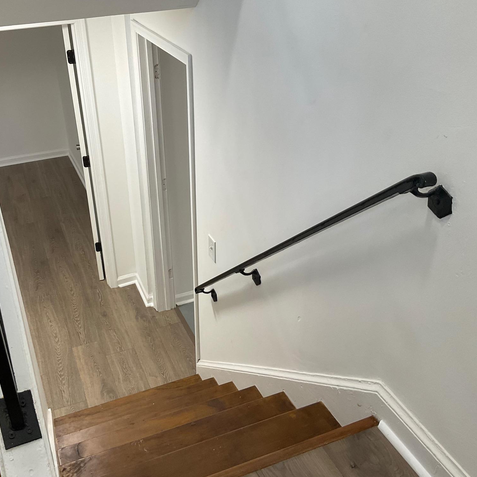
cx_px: 187
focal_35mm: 35
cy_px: 235
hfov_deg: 46.9
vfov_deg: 47.2
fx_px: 546
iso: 64
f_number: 1.8
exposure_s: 1/60
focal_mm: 3
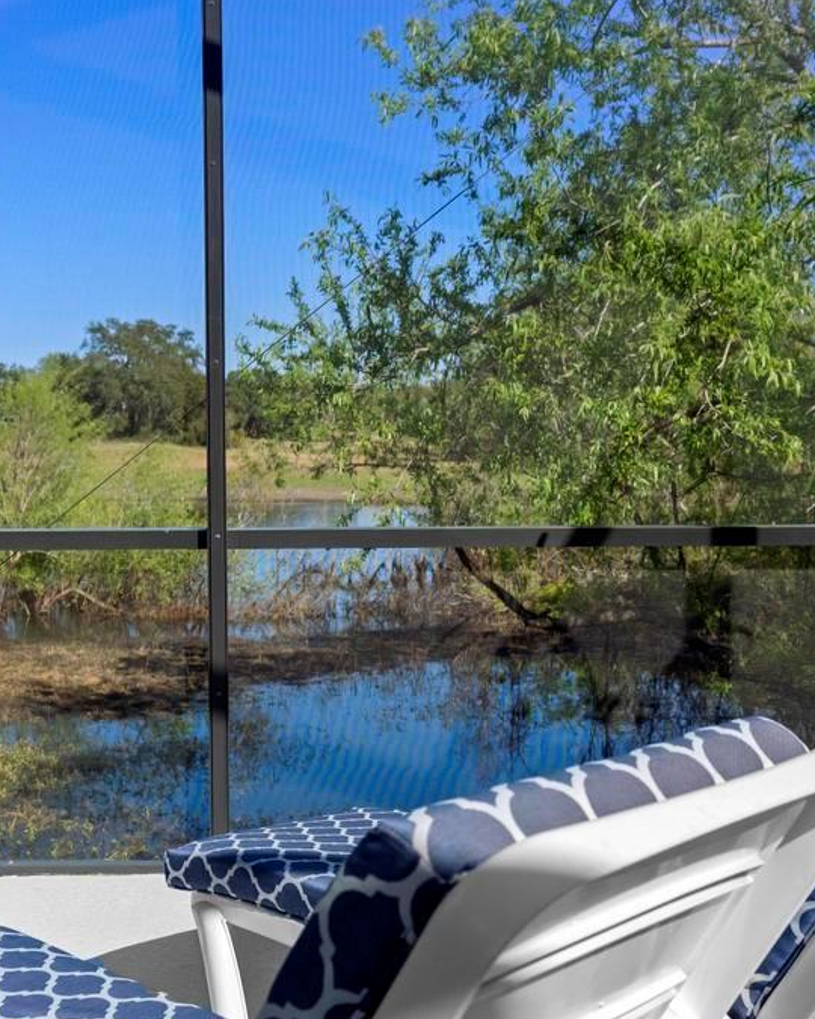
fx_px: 1417
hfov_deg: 31.7
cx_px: 249
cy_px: 511
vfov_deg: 39.5
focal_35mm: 47
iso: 800
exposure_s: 1/1000
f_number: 8
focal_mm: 33
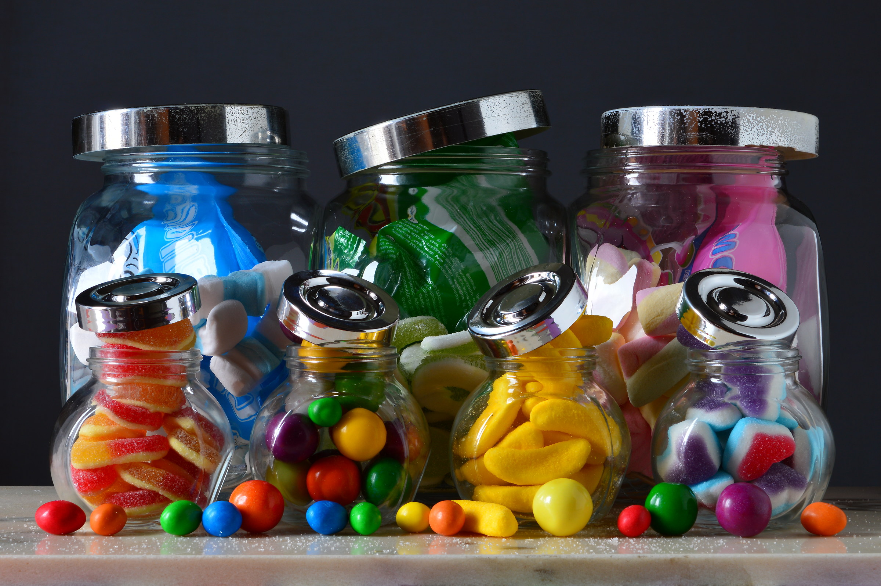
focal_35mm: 82
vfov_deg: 16.5
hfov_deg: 24.6
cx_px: 440
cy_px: 293
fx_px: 2017
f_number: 18
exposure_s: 10
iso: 100
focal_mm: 55
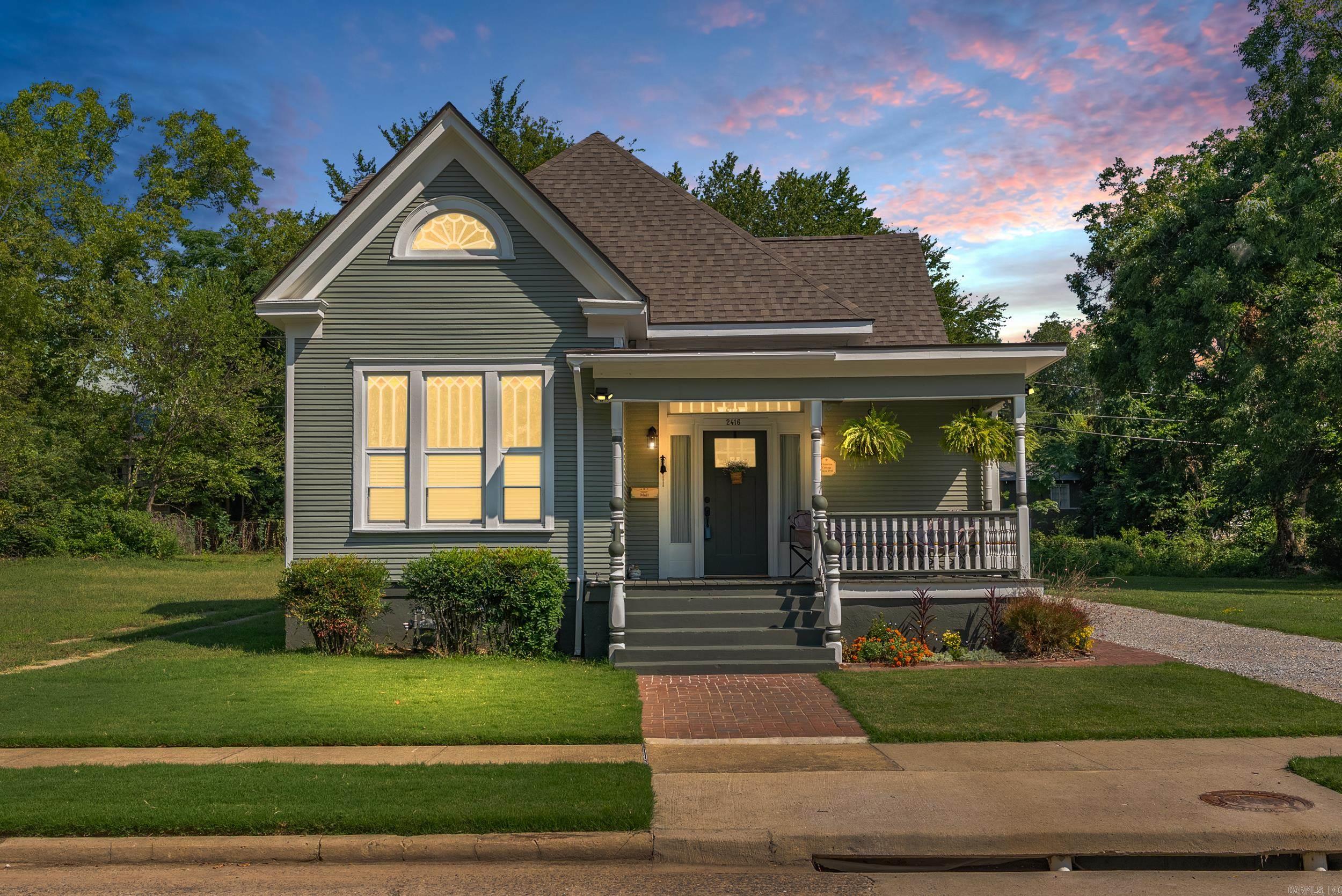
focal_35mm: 35
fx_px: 1305
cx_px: 671
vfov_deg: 37.9
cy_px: 448
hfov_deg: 54.4
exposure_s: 1/500
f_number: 8
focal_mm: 35
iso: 250
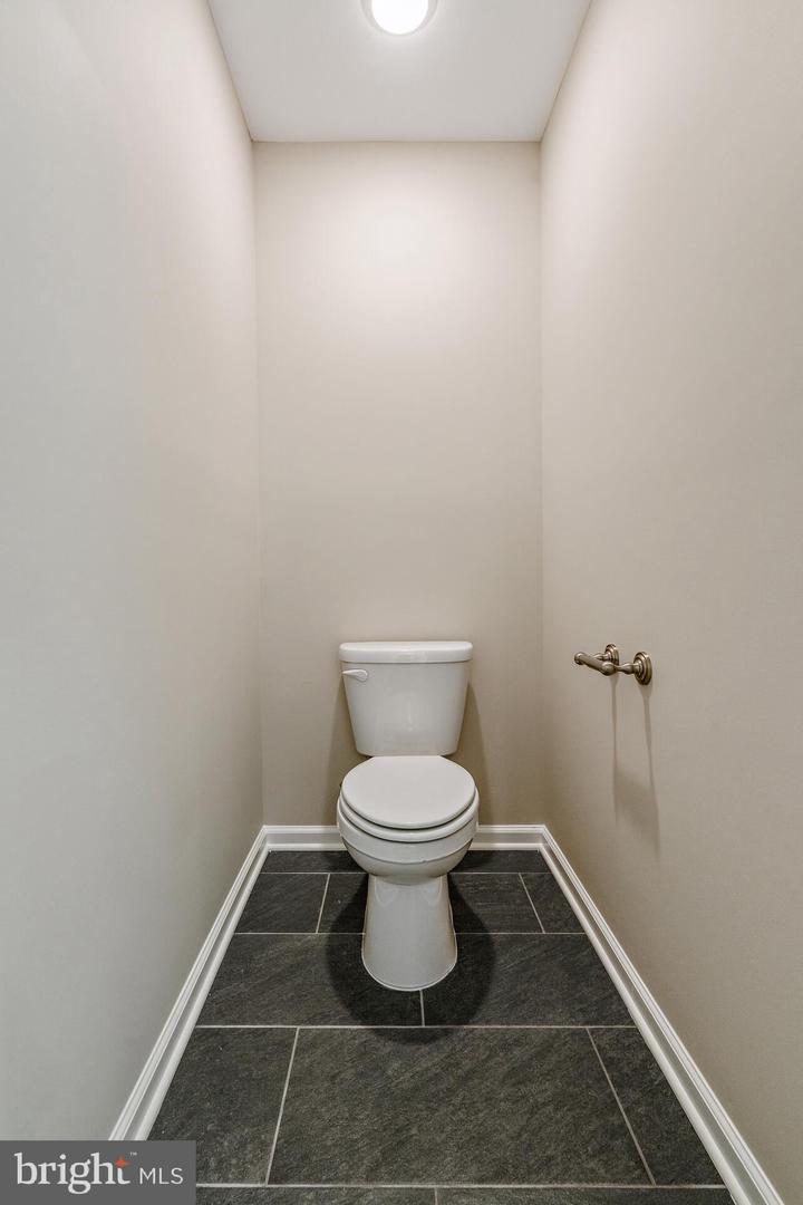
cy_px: 602
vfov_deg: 96.7
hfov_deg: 73.7
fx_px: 535
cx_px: 402
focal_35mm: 16
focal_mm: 16
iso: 400
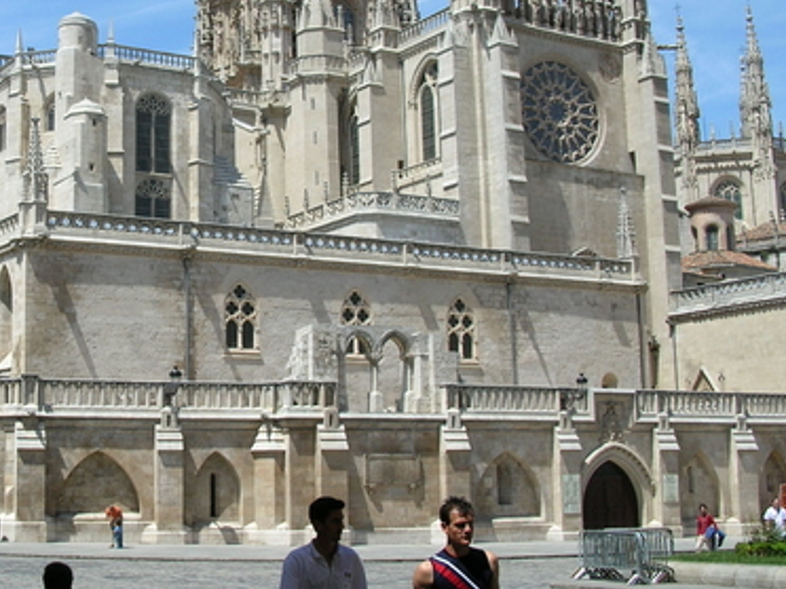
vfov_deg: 25.2
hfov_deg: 32.4
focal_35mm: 58
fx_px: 1317
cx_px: 169
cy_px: 227
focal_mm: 6
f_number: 3.7
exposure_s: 1/668
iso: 50
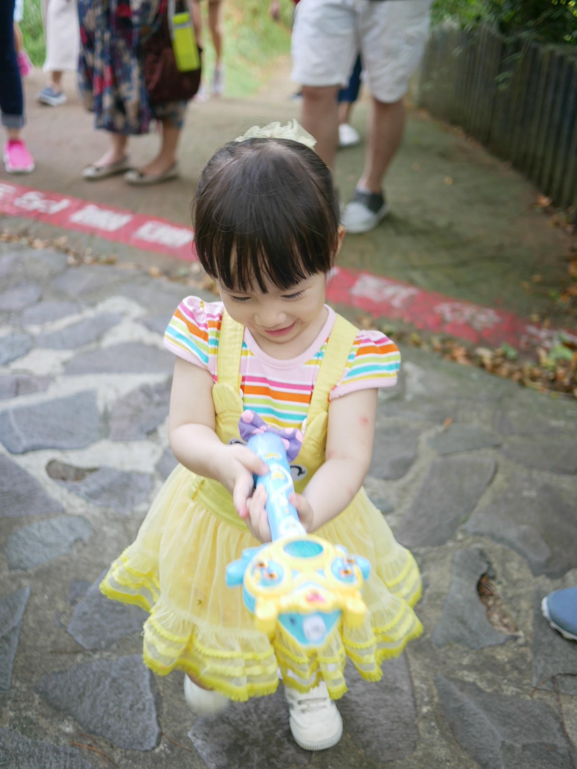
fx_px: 889
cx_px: 288
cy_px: 384
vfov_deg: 46.8
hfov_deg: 36.0
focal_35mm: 40
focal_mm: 20
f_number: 1.7
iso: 200
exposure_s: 1/125
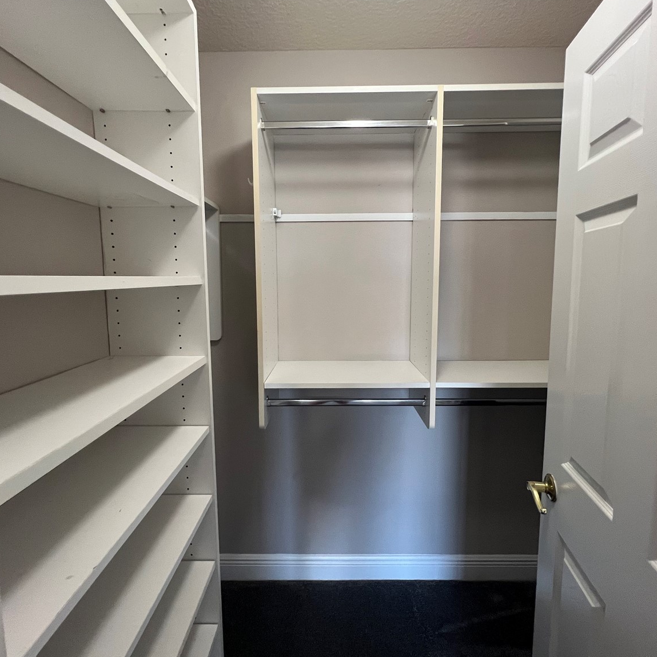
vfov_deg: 87.4
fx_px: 344
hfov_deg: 87.4
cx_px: 326
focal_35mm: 16
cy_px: 317
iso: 320
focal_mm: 1.57
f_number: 1.8
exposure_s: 1/60
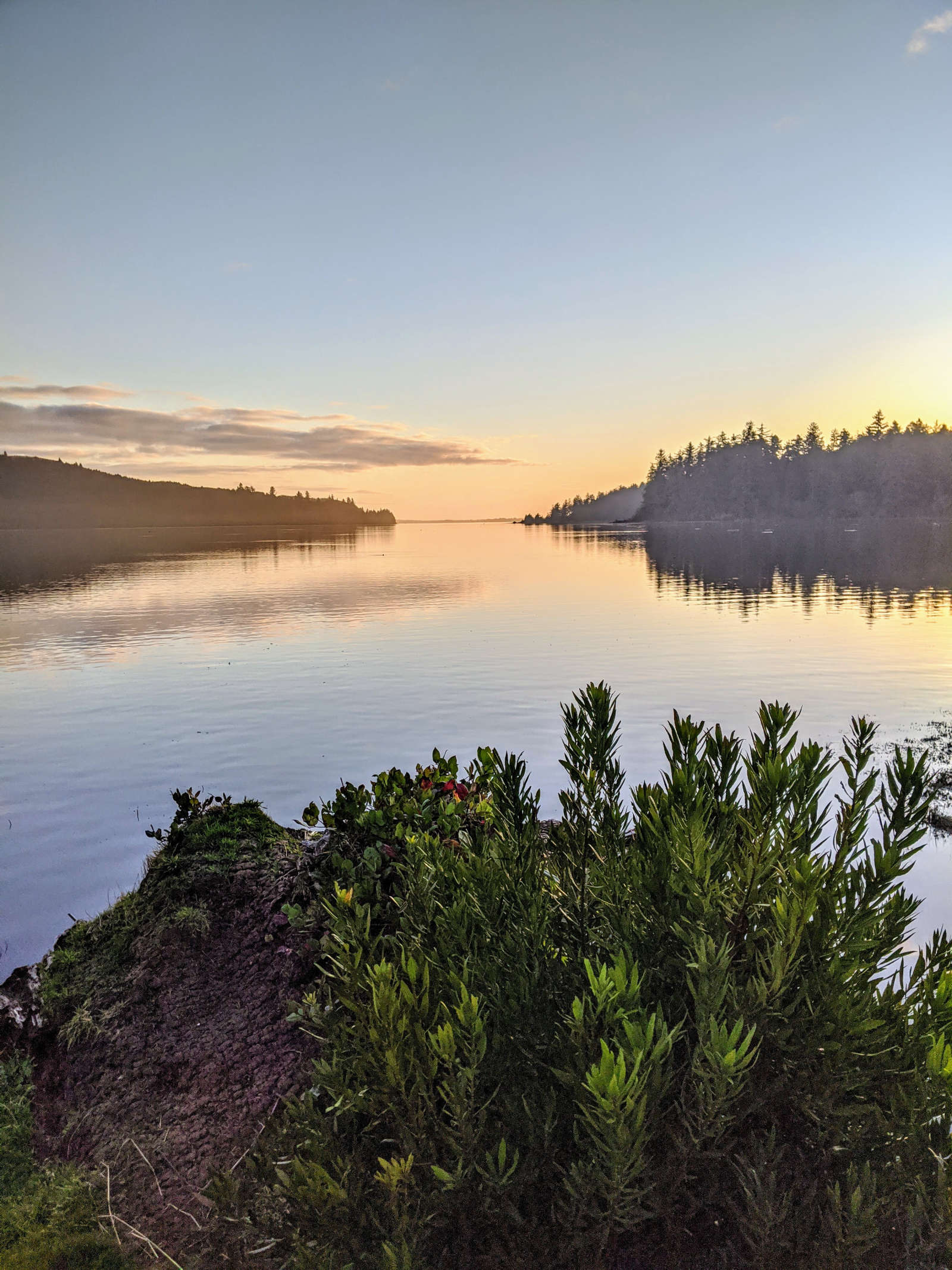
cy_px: 635
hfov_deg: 51.4
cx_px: 476
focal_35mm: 27
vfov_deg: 65.3
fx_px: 990
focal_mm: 4.44
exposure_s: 1/2347
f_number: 1.8
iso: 57
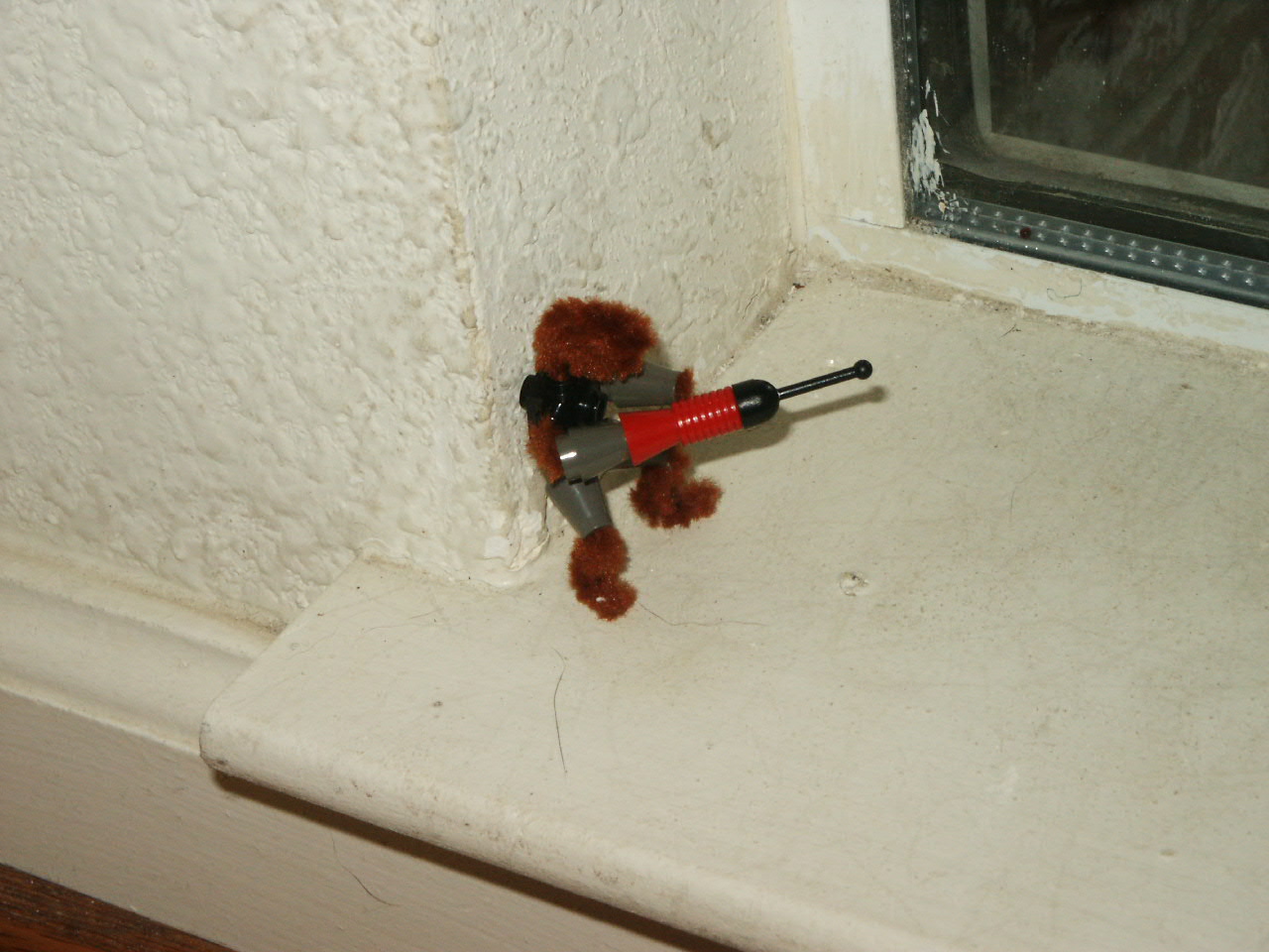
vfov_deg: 13.8
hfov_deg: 18.4
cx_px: 634
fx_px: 3923
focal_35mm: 107
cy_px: 476
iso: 200
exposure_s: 1/90
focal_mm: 21.87
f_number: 8
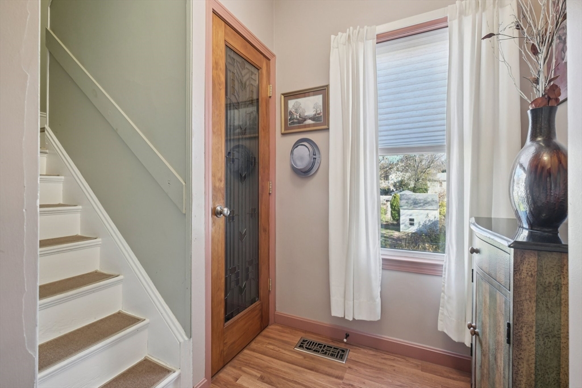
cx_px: 291
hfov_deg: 100.4
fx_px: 243
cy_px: 194
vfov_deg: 77.3
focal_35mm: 15
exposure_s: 1/10
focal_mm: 10
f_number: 5.6
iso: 400
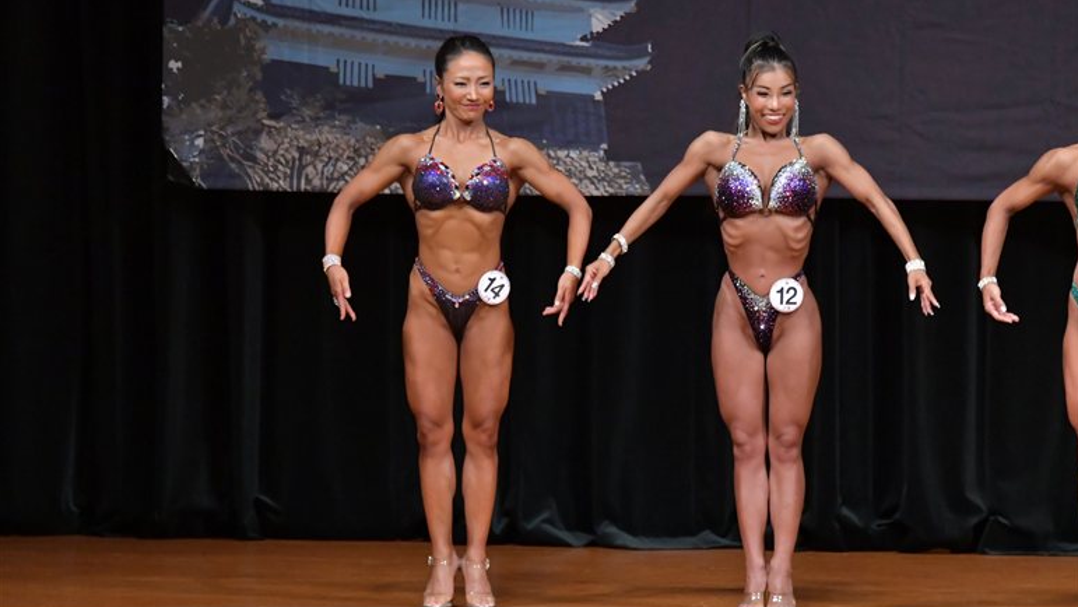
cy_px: 336
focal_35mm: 300
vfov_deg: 4.1
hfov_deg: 7.2
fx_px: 8577
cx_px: 540
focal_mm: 190
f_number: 5.6
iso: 5000
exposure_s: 1/400
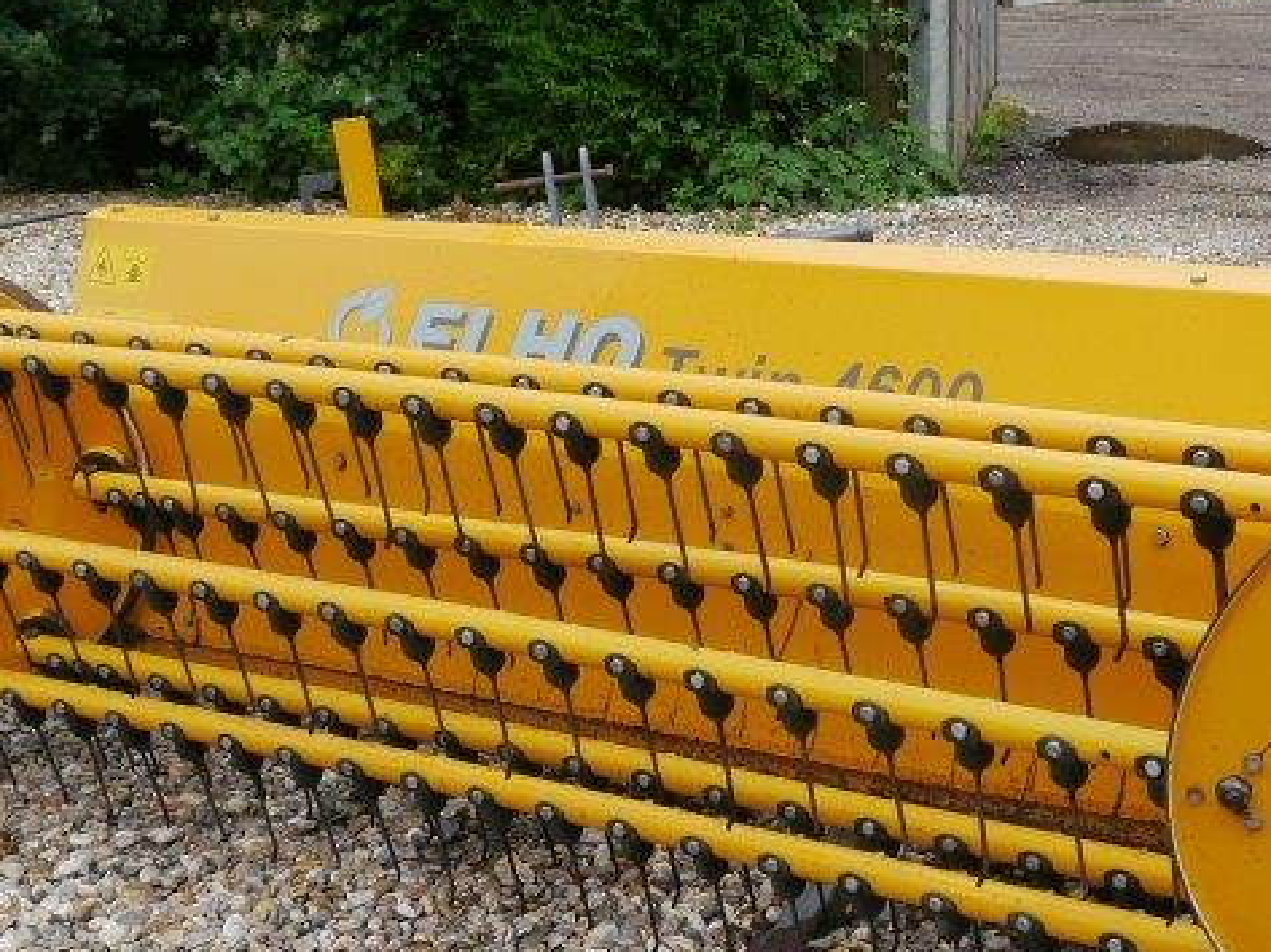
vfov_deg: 22.5
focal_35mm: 65
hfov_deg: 29.5
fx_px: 2385
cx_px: 900
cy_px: 567
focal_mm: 15
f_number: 5
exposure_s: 1/250
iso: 160
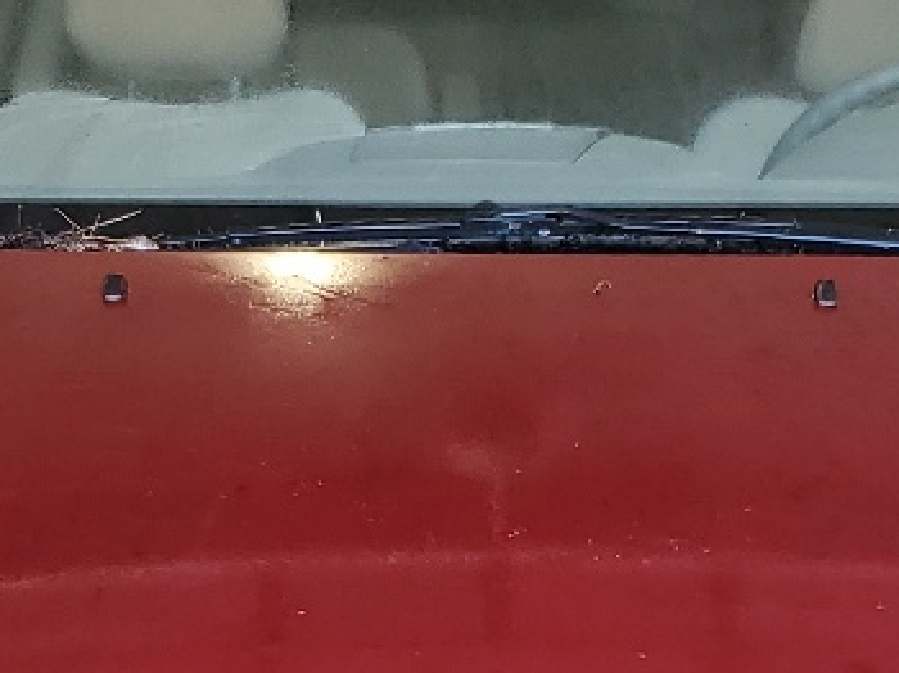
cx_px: 506
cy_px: 699
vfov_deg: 12.3
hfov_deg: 16.6
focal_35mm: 119
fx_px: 3088
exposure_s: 1/120
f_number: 1.5
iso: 52
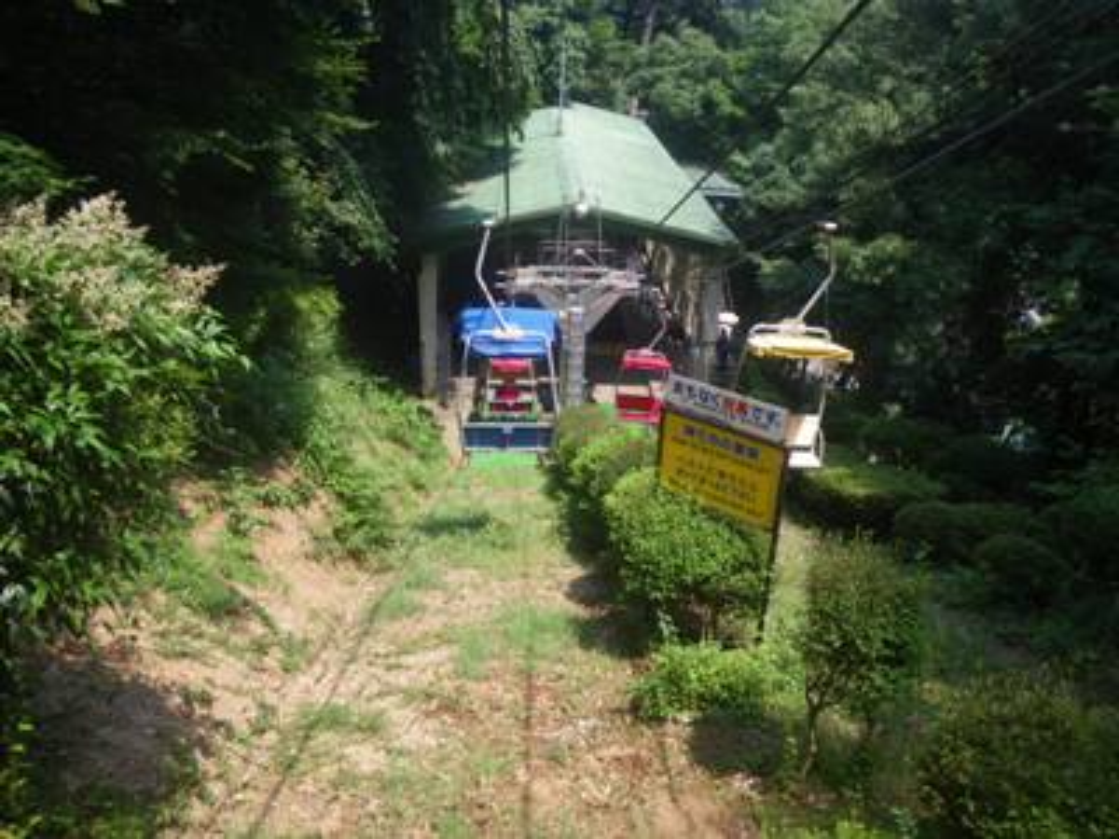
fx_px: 905
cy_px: 420
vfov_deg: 49.7
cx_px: 560
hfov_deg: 63.4
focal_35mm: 28
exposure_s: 1/200
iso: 50
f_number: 3.5
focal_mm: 5
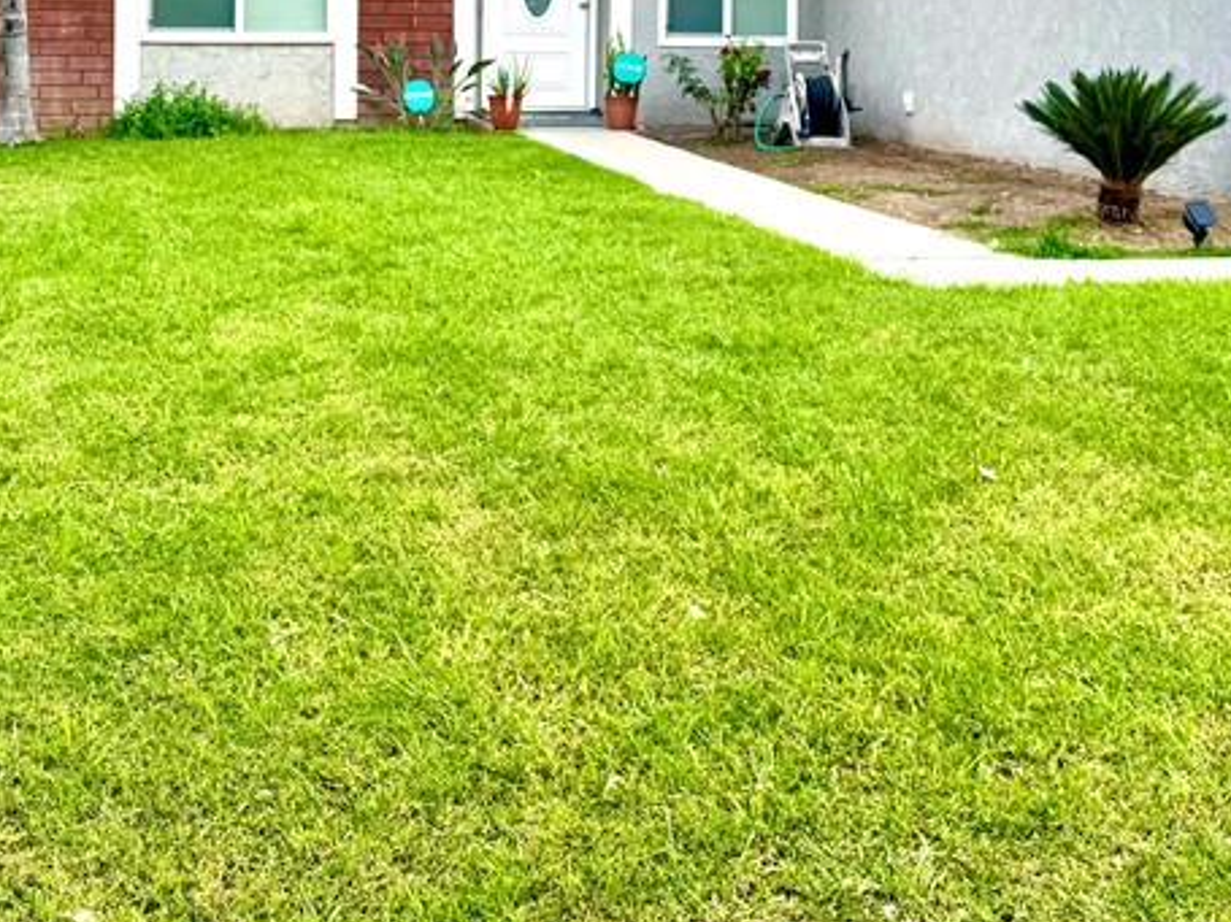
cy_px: 11
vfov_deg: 25.7
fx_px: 1920
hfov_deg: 35.6
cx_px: 625
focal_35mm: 54
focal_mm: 6.76
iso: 80
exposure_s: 1/186
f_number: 1.78
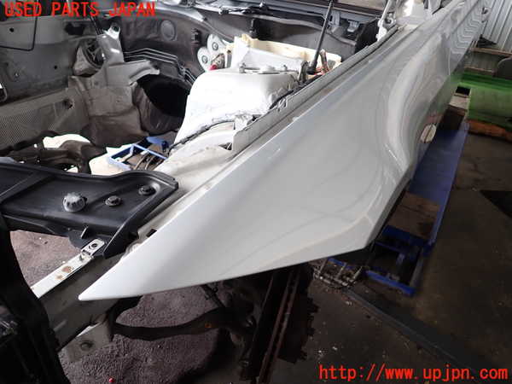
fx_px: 370
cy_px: 192
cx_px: 256
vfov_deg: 54.9
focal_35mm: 25
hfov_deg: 69.4
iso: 100
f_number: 2
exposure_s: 1/60
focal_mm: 4.5
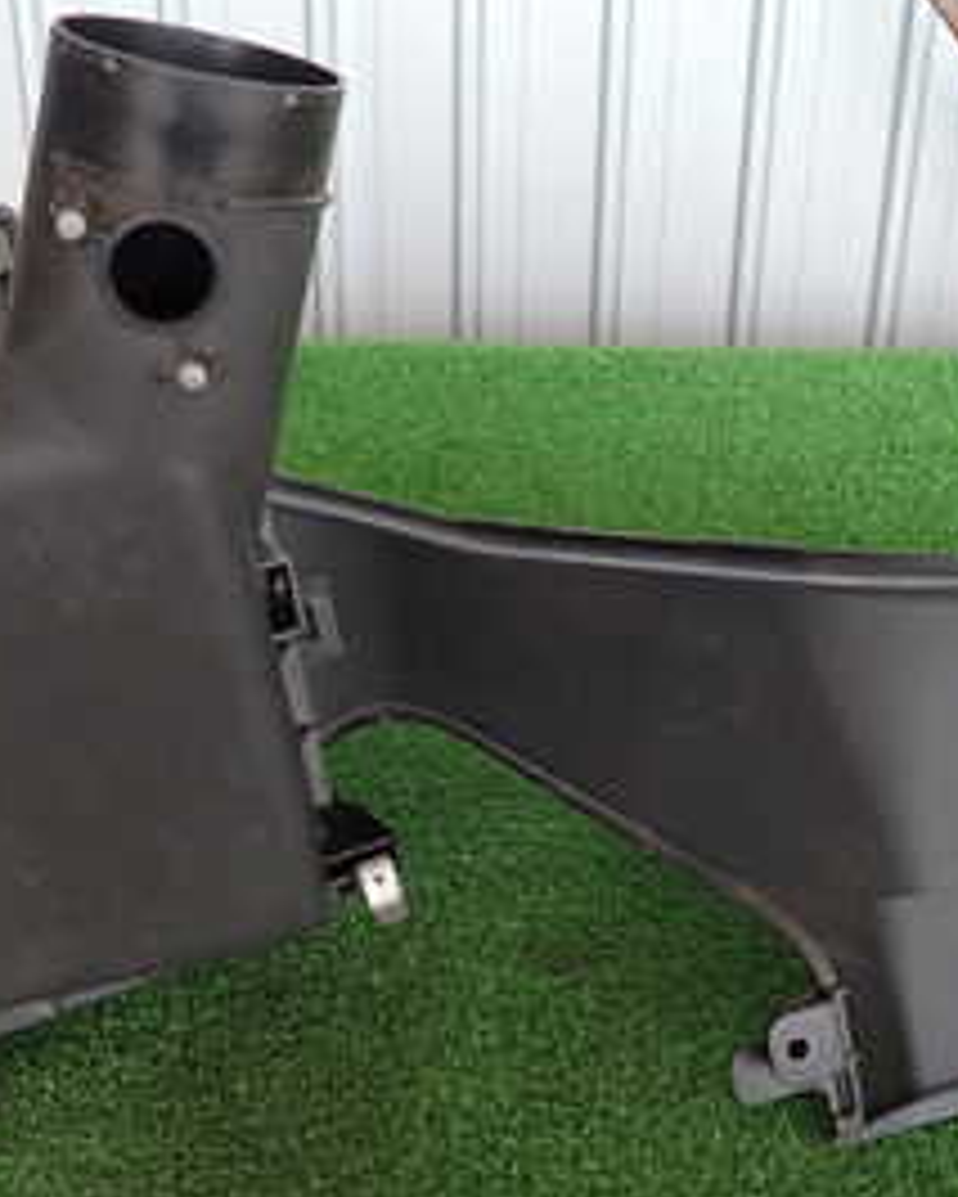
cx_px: 499
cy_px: 531
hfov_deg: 27.6
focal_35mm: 55
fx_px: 1948
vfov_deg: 34.1
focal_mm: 4.5
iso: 100
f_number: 2
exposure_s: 1/100
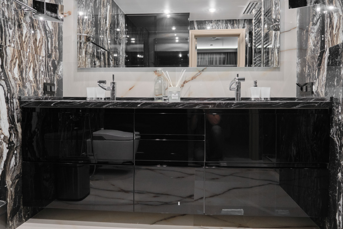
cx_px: 172
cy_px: 114
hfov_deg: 67.4
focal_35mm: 27
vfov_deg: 47.9
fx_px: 257
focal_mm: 18
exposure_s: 1/50
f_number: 3.6
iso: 2000
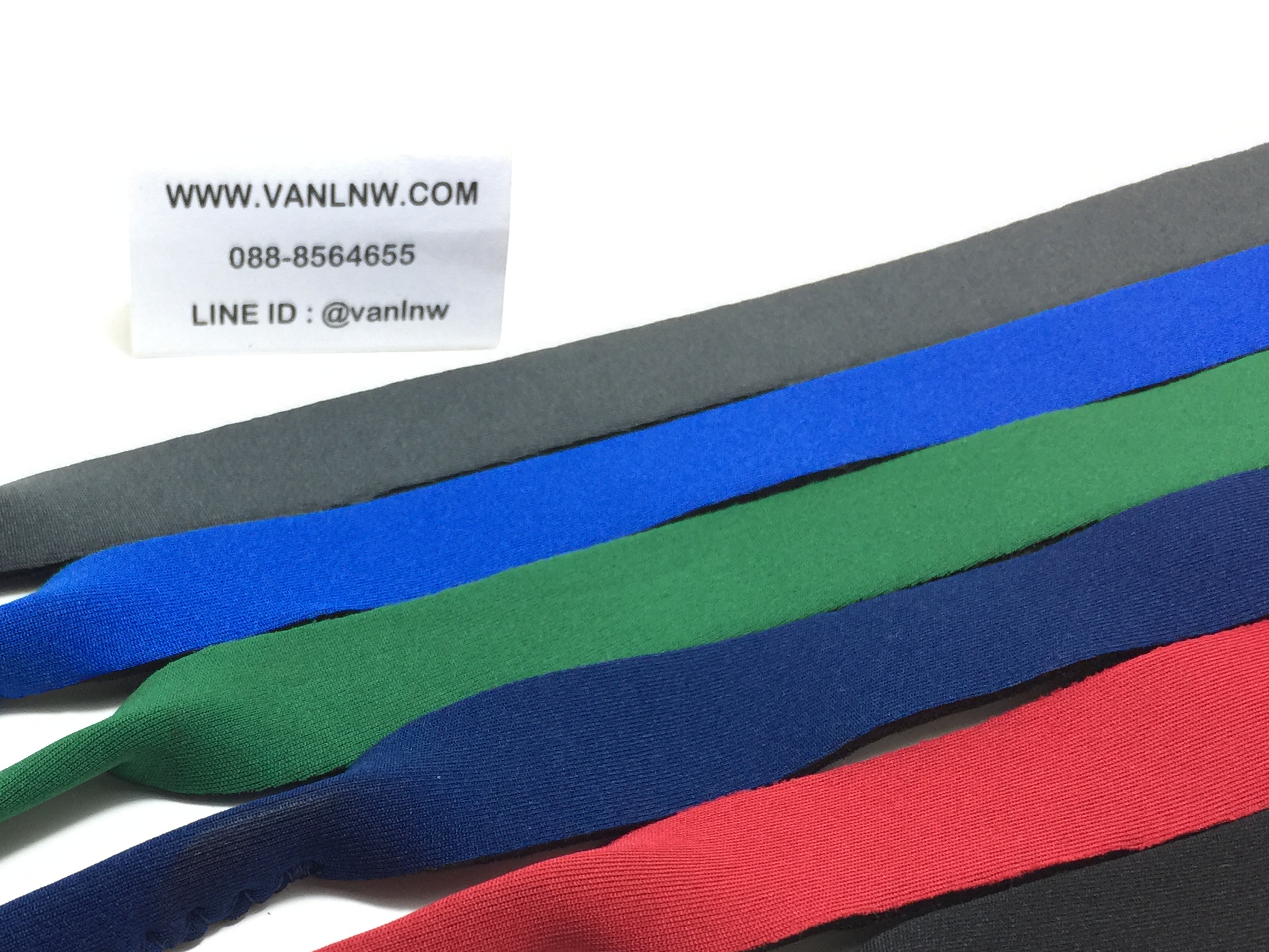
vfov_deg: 31.6
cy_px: 719
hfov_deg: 40.7
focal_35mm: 45
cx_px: 297
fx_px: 1650
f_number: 2.2
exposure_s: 1/33
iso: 64
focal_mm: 4.15
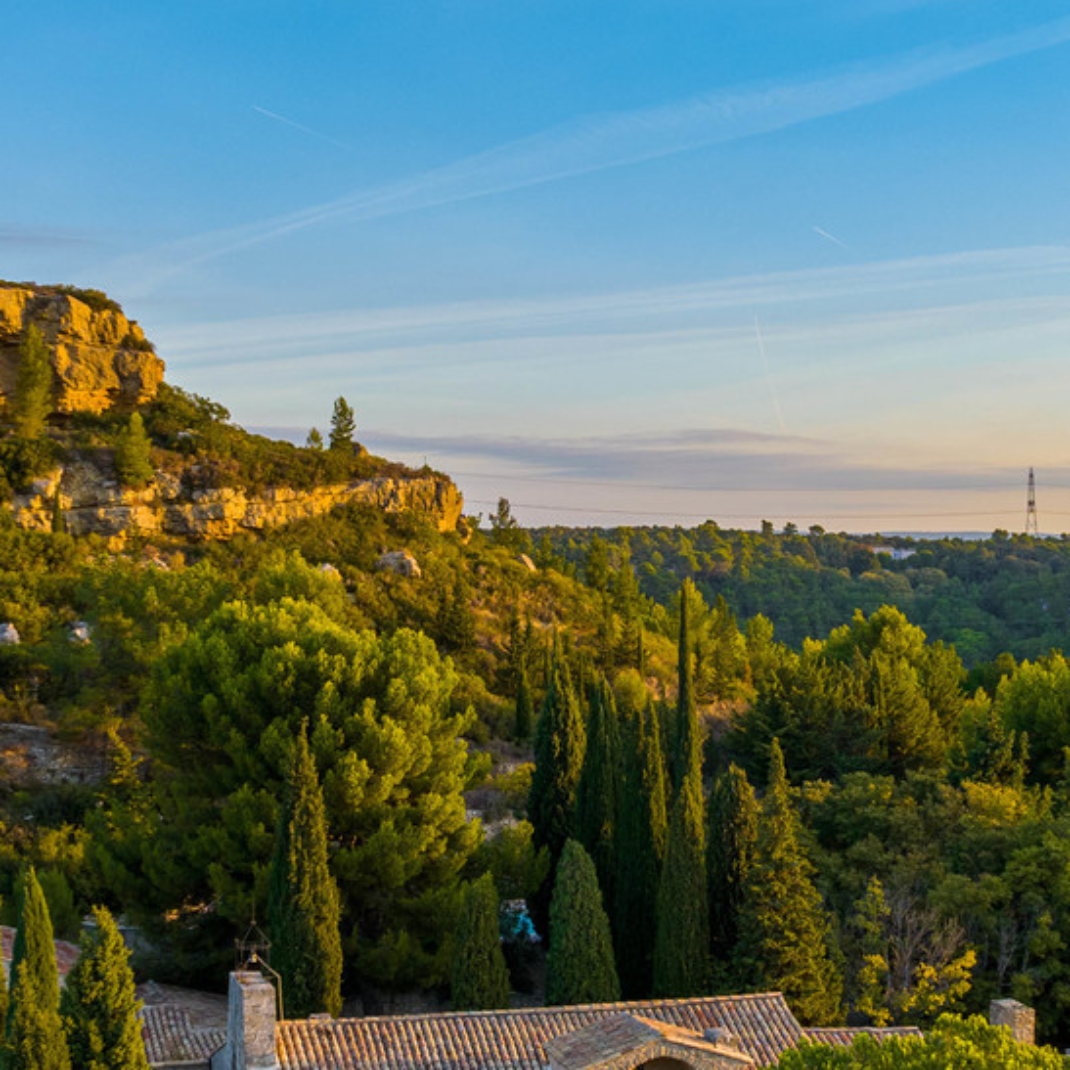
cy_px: 591
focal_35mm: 62
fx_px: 2168
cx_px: 708
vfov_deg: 27.7
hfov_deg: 27.6
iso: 100
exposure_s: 1/80
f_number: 6.3
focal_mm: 12.3
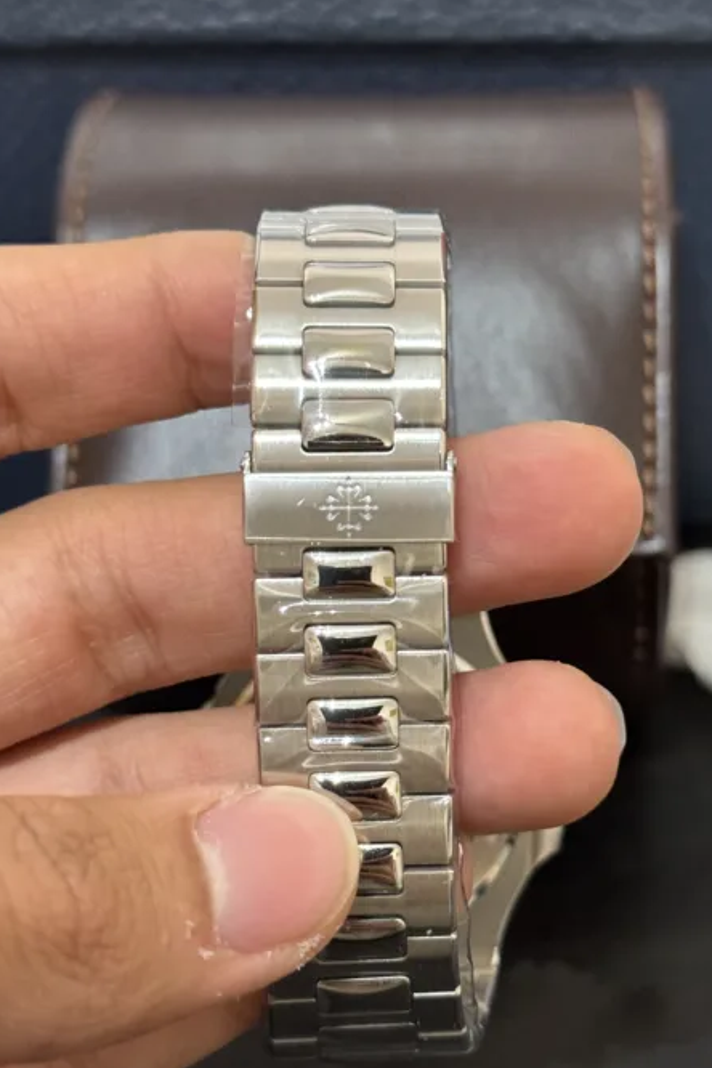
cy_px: 630
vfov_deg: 33.3
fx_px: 1780
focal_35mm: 60
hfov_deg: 22.6
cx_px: 396
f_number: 1.78
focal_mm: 6.76
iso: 400
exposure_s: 1/40
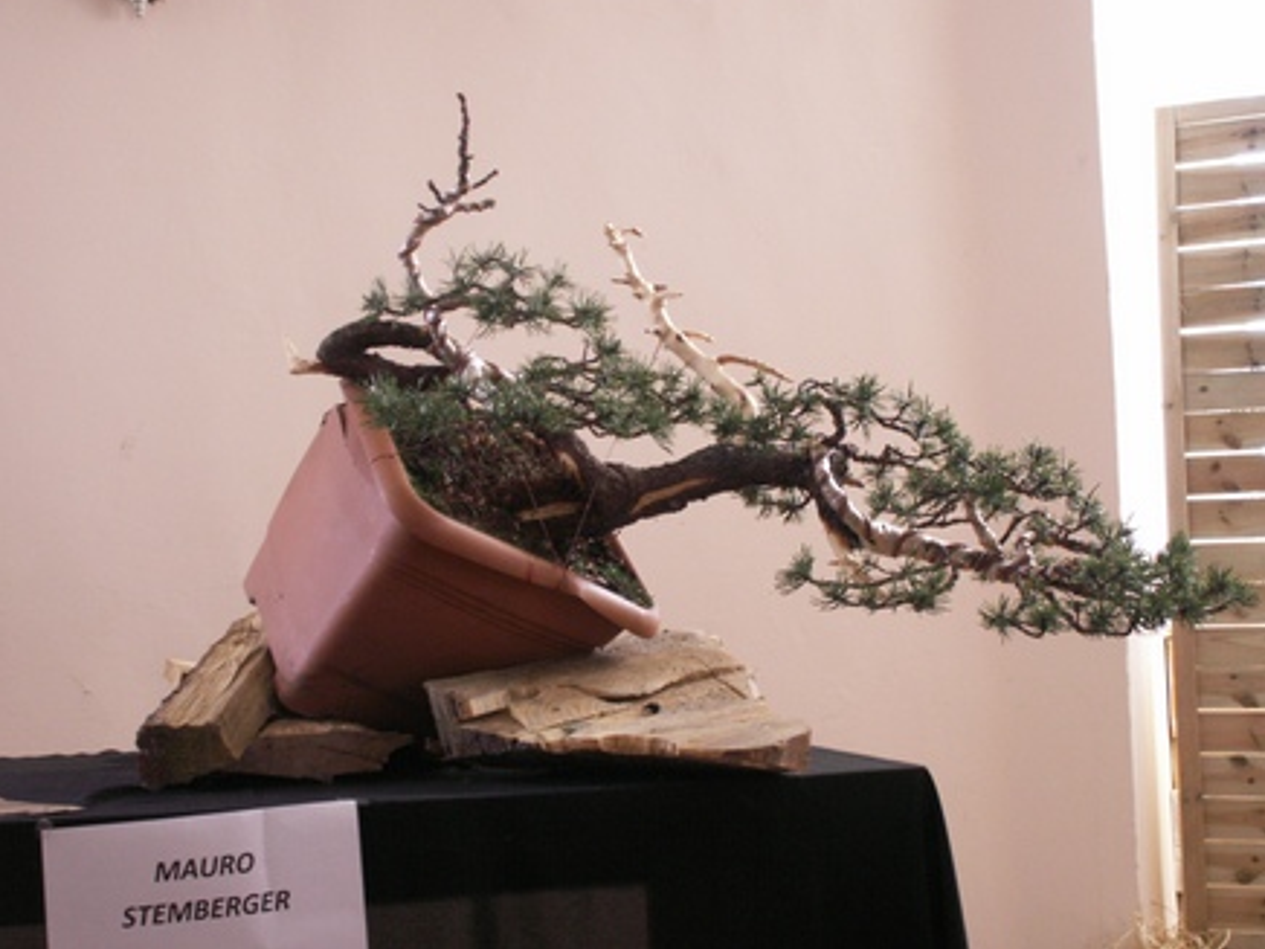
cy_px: 469
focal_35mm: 53
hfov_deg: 36.2
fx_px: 1937
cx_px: 632
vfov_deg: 27.5
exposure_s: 1/25
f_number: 3.2
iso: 160
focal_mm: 8.66
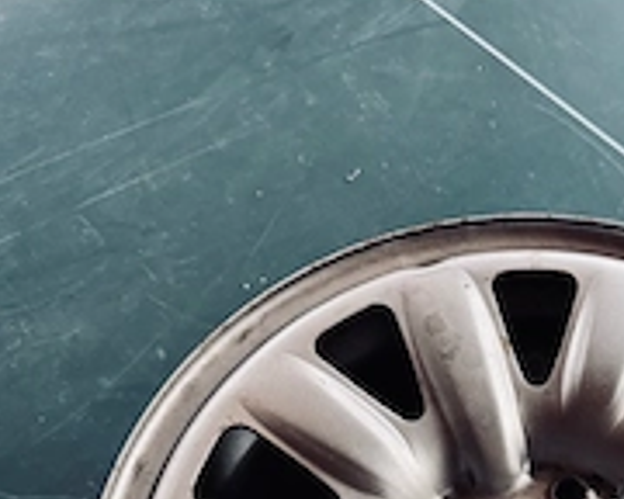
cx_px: 506
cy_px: 475
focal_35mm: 52
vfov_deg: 27.8
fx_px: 960
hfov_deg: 34.8
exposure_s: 1/60
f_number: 1.78
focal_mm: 6.76
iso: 400
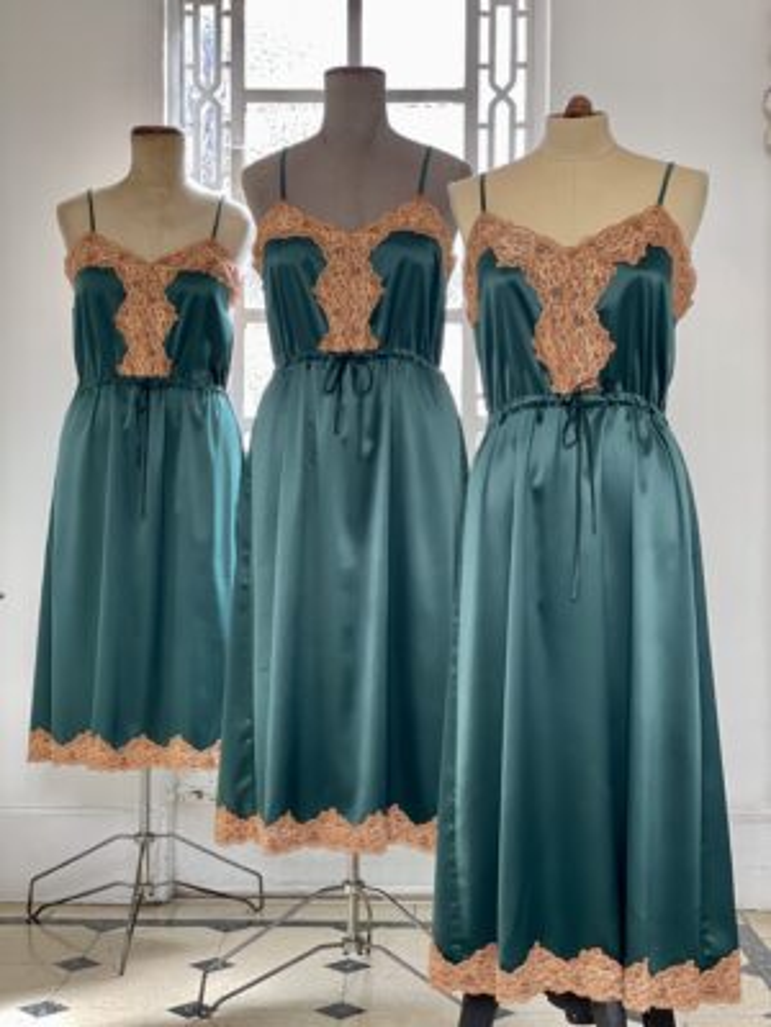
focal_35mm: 52
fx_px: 1544
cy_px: 514
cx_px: 386
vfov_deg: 36.8
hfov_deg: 28.0
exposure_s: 1/122
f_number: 2
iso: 100
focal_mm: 6
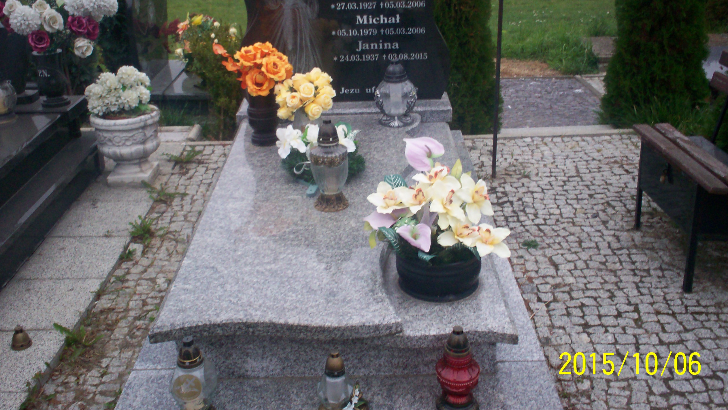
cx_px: 368
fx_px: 772
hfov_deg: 50.5
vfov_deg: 29.6
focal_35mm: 40
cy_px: 158
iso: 140
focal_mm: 6
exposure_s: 1/32.6
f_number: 4.5
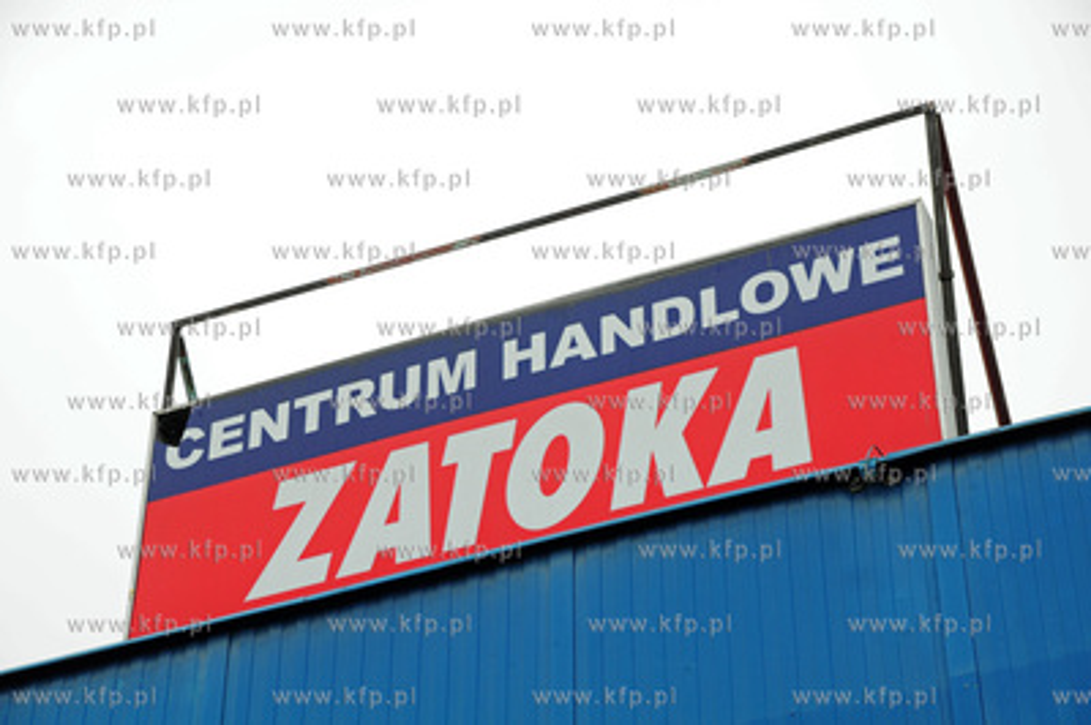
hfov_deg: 24.6
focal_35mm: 82
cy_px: 362
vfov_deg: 16.5
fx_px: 2498
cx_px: 546
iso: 320
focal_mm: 55
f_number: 5.6
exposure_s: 1/100
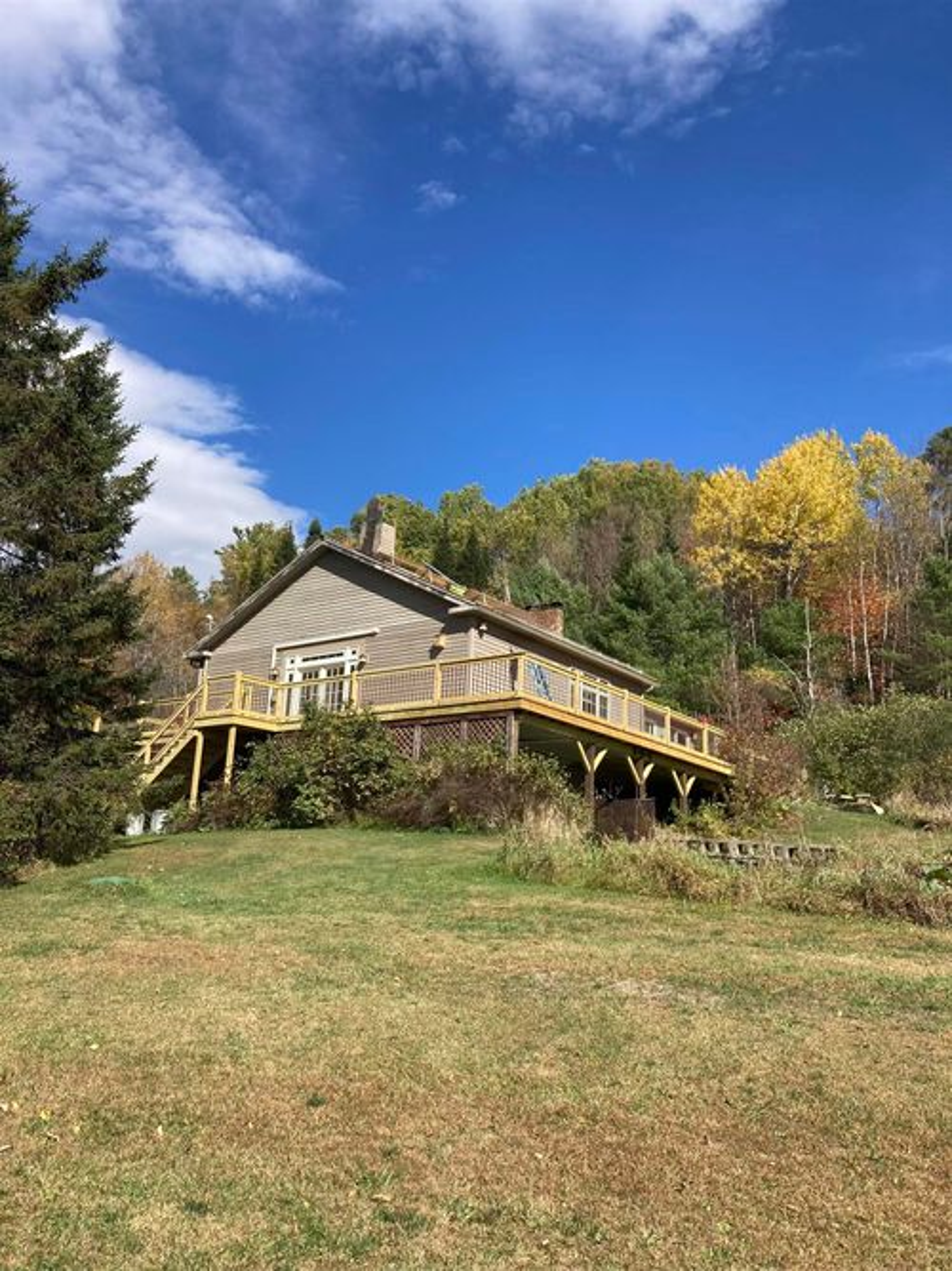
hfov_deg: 49.7
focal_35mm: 28
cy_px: 636
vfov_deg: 63.5
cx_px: 476
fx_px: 1027
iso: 20
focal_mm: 3.99
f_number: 1.8
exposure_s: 1/1567
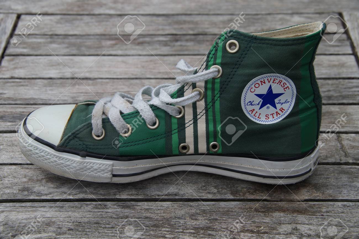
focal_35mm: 60
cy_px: 120
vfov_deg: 22.6
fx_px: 598
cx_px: 180
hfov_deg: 33.4
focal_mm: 40
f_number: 7.1
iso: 100
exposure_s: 1/320
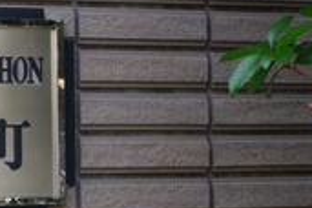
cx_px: -117
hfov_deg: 15.3
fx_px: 1092
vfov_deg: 10.9
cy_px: 104
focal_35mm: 126
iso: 200
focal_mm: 24
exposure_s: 1/80
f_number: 5
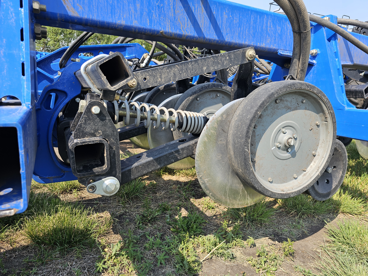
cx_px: 184
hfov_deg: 73.9
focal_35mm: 23
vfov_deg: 58.9
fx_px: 245
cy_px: 138
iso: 10
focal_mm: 6.3
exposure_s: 1/341
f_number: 1.7
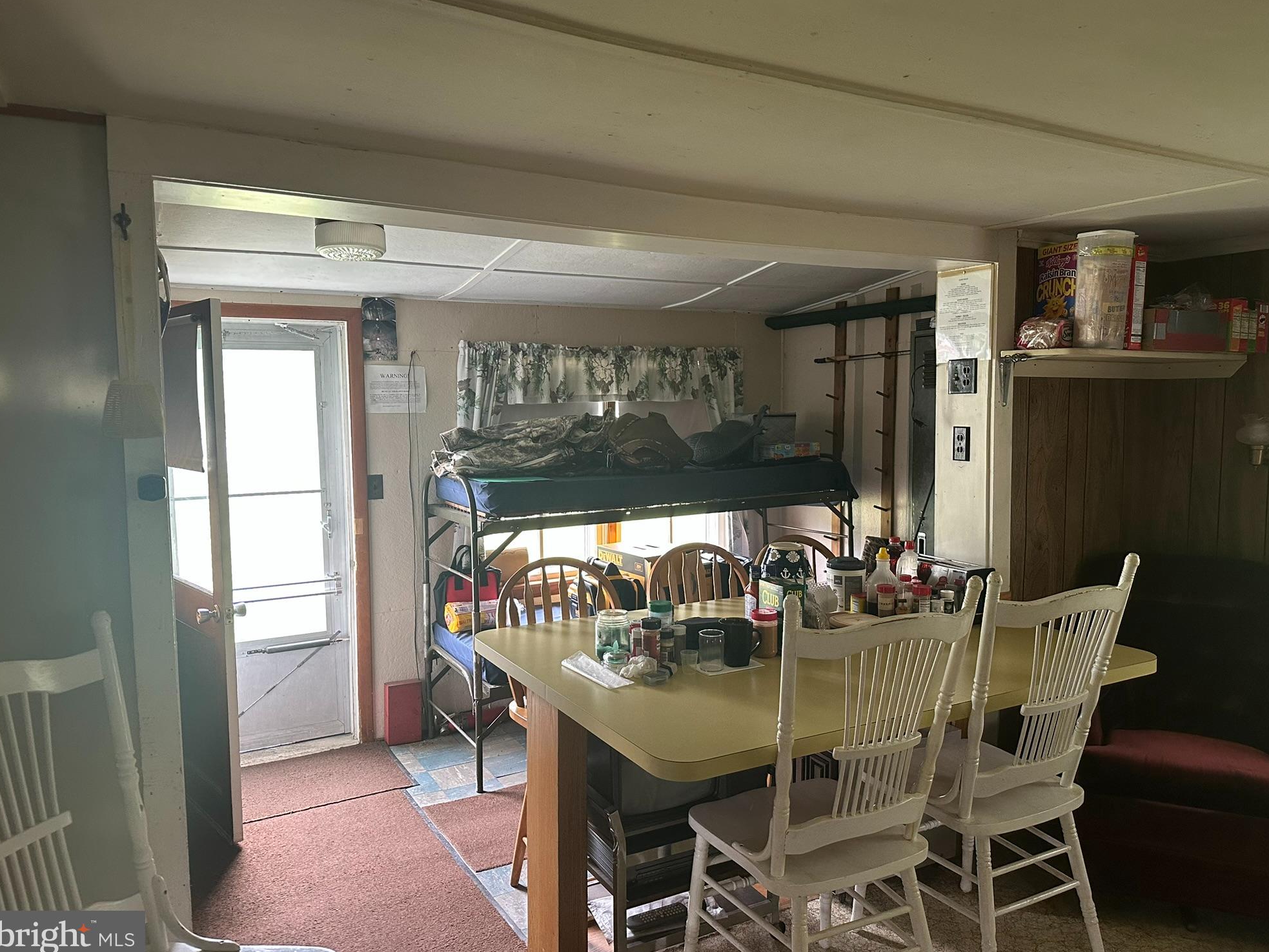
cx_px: 645
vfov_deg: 54.9
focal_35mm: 25
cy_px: 468
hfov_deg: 69.4
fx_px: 917
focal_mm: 6.86
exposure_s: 1/60
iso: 320
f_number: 1.78
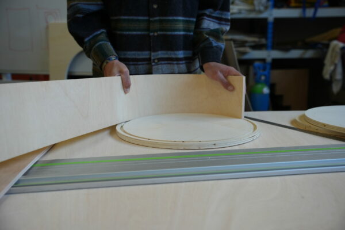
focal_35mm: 42
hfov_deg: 46.6
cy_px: 115
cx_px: 172
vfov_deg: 32.0
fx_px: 401
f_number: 4
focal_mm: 41.8
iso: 800
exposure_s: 1/160
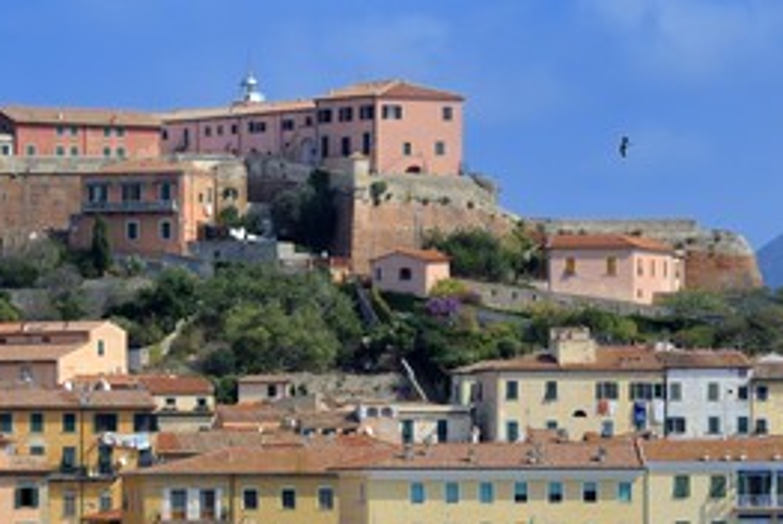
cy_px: 369
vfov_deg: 4.3
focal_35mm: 319
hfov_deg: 6.5
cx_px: 301
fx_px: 6946
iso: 200
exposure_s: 1/250
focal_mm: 200
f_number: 13
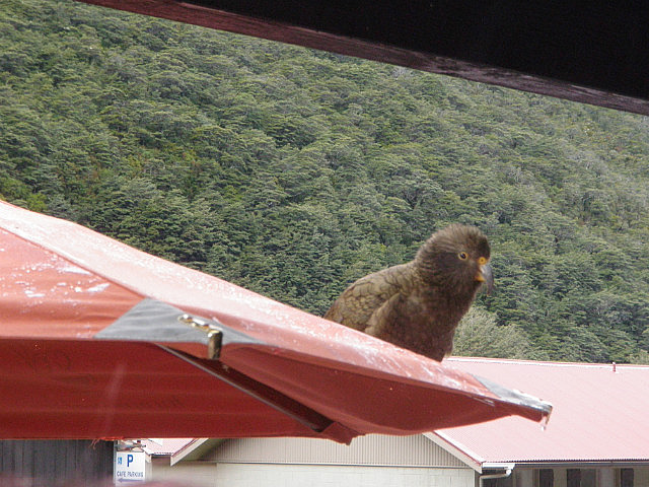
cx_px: 324
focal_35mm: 102
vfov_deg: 14.5
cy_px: 244
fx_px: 1912
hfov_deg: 19.3
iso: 400
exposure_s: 1/100
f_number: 5.1
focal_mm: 18.2
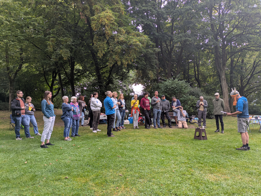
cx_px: 130
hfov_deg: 69.4
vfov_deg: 54.9
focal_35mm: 25
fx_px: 189
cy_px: 98
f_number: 1.89
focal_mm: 5.43
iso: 45
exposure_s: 1/134
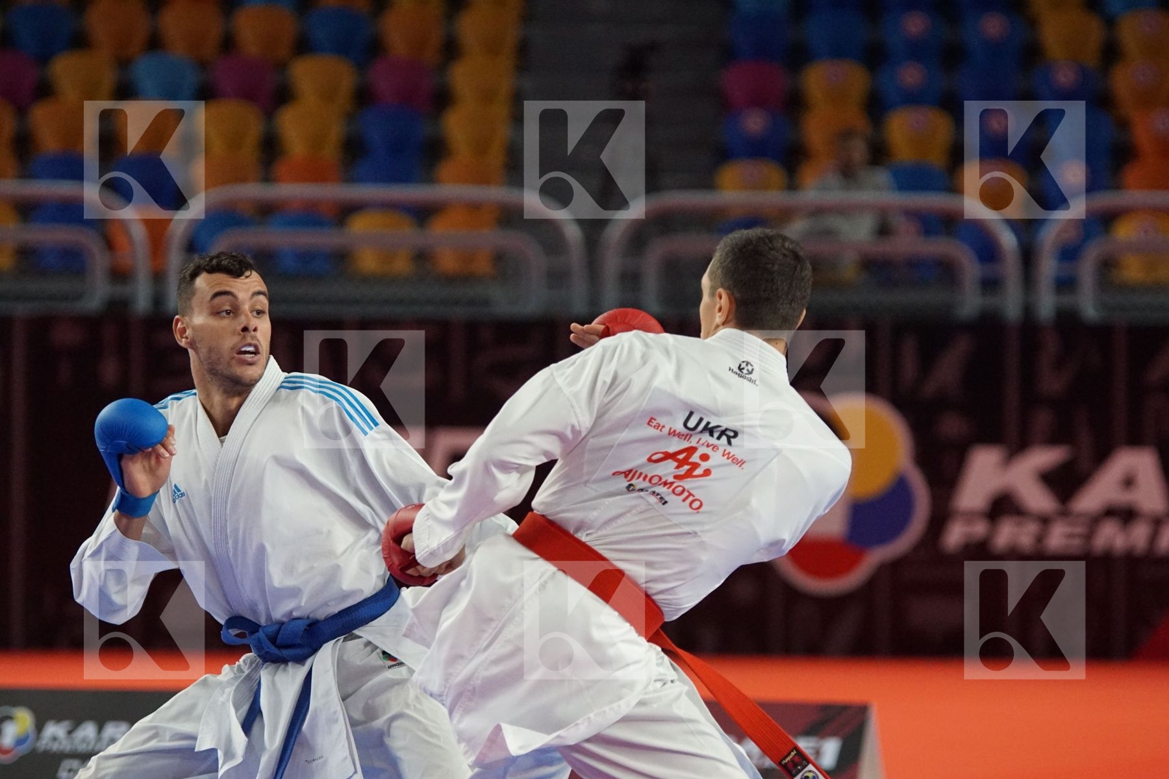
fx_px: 7306
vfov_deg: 6.1
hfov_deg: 9.1
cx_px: 584
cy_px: 390
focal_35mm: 225
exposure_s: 1/2000
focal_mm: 150
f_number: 2.8
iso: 3200
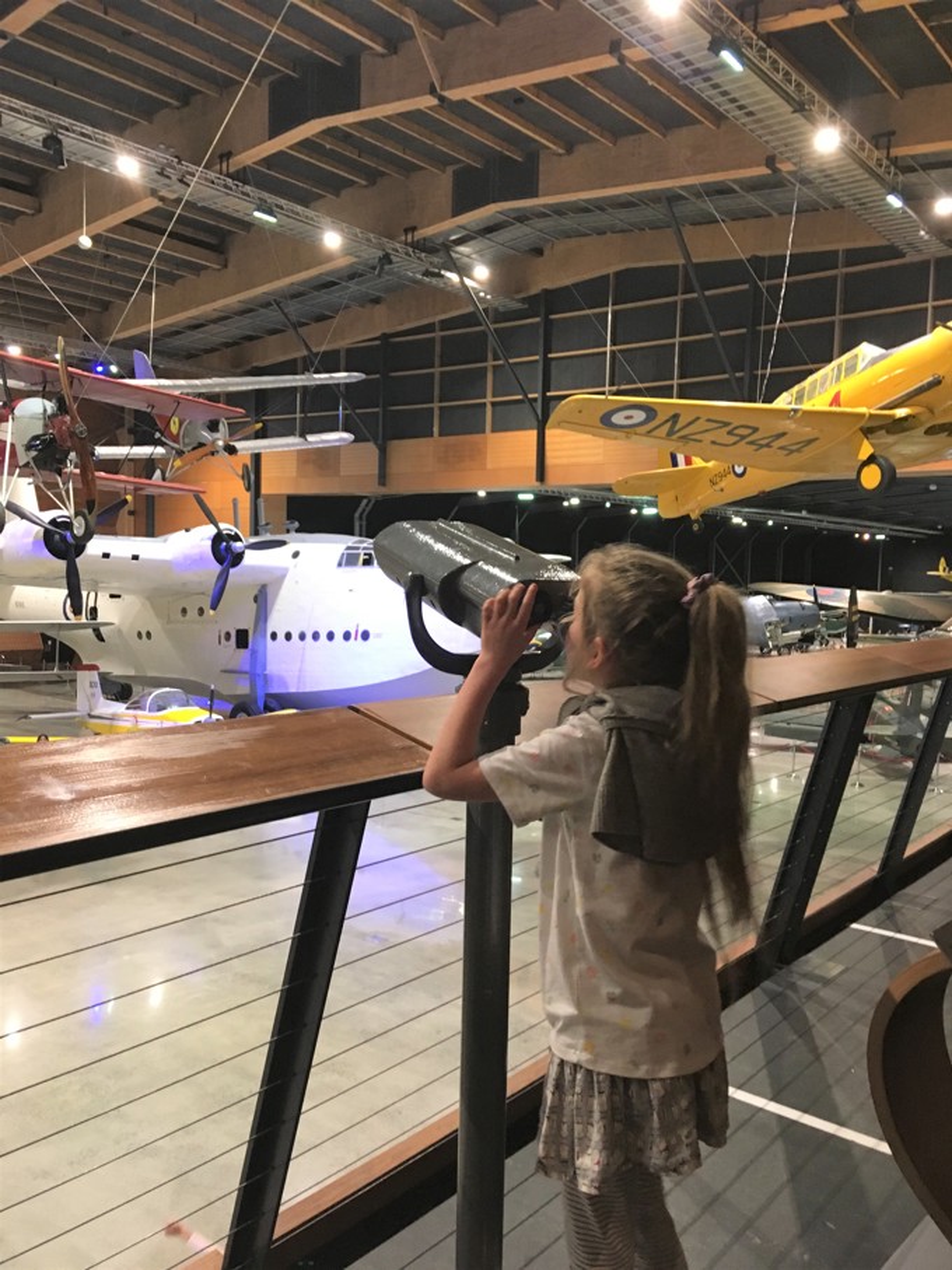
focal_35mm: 29
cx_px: 476
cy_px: 635
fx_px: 1064
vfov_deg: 61.7
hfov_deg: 48.2
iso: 200
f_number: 2.2
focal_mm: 4.15
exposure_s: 1/20
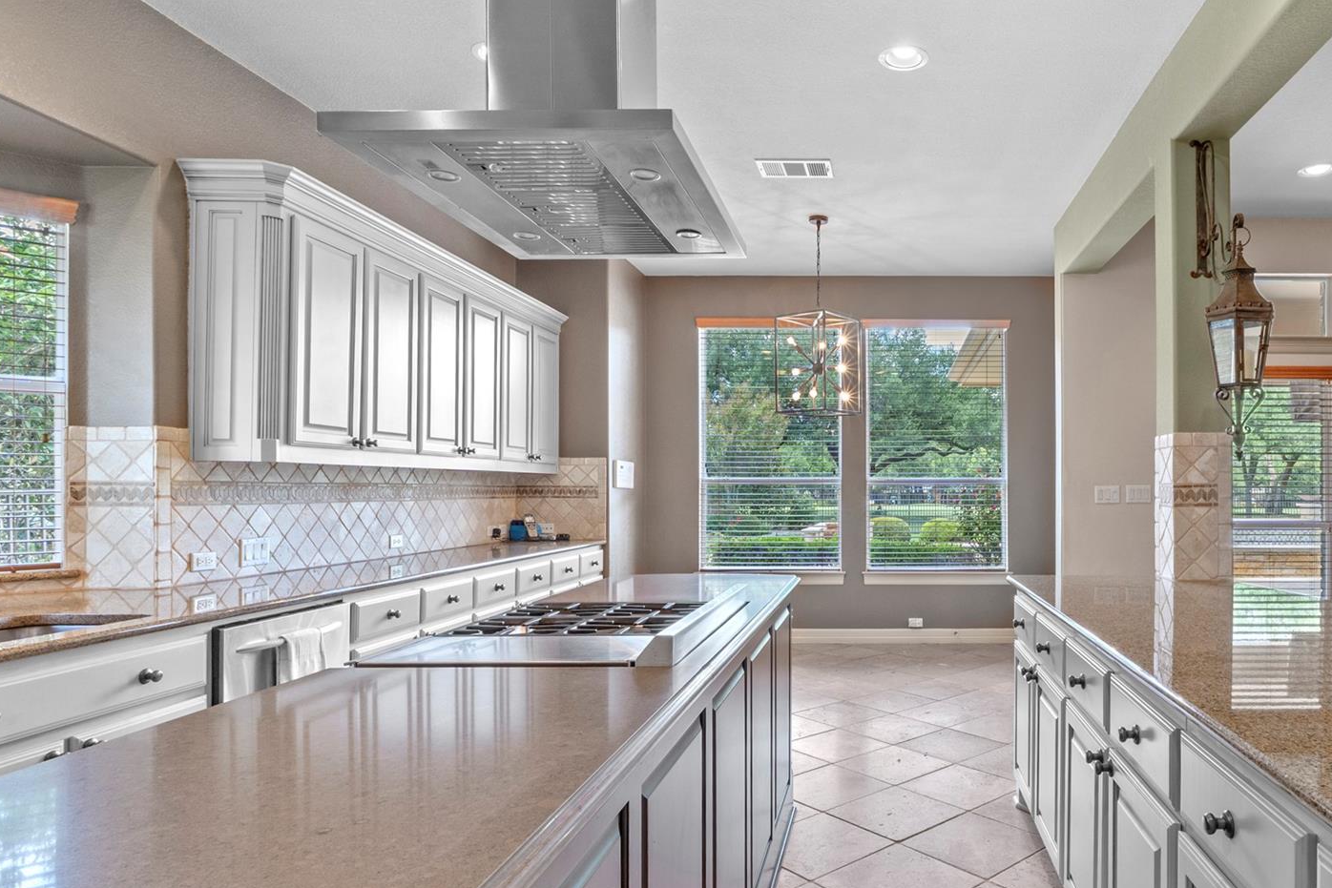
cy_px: 497
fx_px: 814
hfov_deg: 75.7
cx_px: 905
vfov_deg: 57.1
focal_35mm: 22
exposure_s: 1.3
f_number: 11
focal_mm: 10
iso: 250
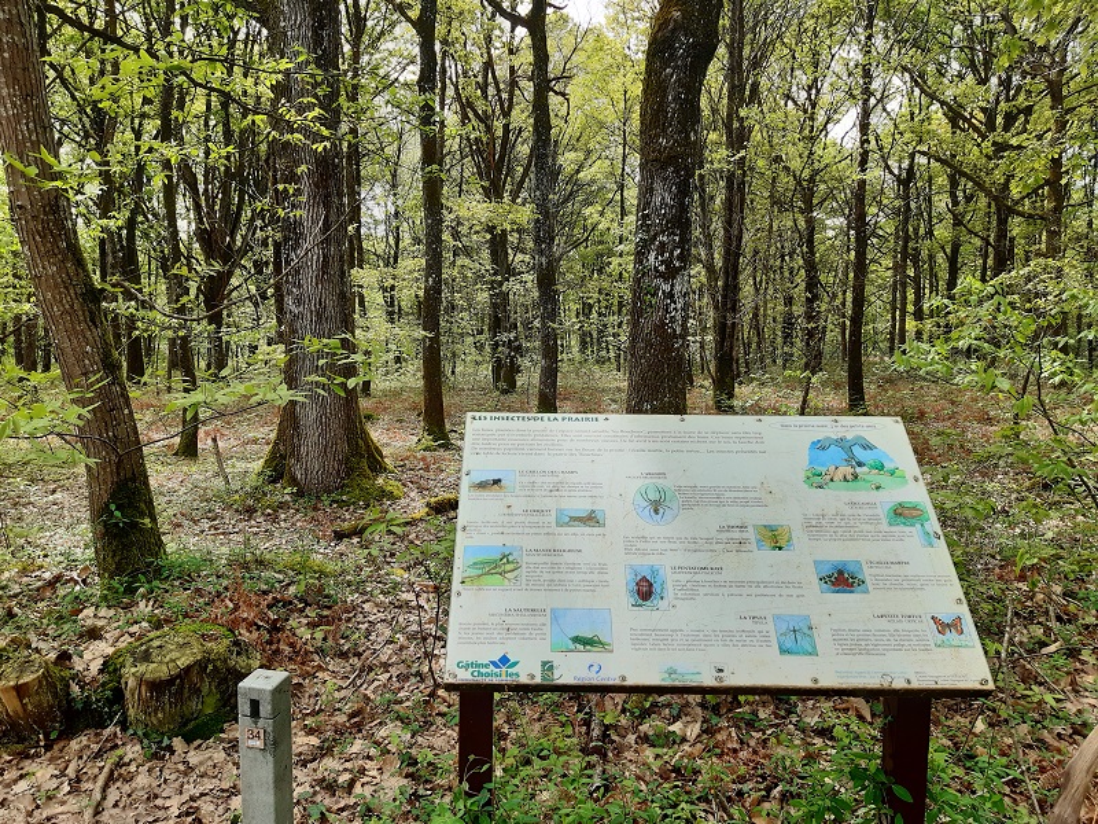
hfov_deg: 67.3
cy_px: 412
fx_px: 825
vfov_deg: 53.1
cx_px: 549
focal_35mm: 26
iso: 40
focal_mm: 3.92
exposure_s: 1/268
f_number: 1.7
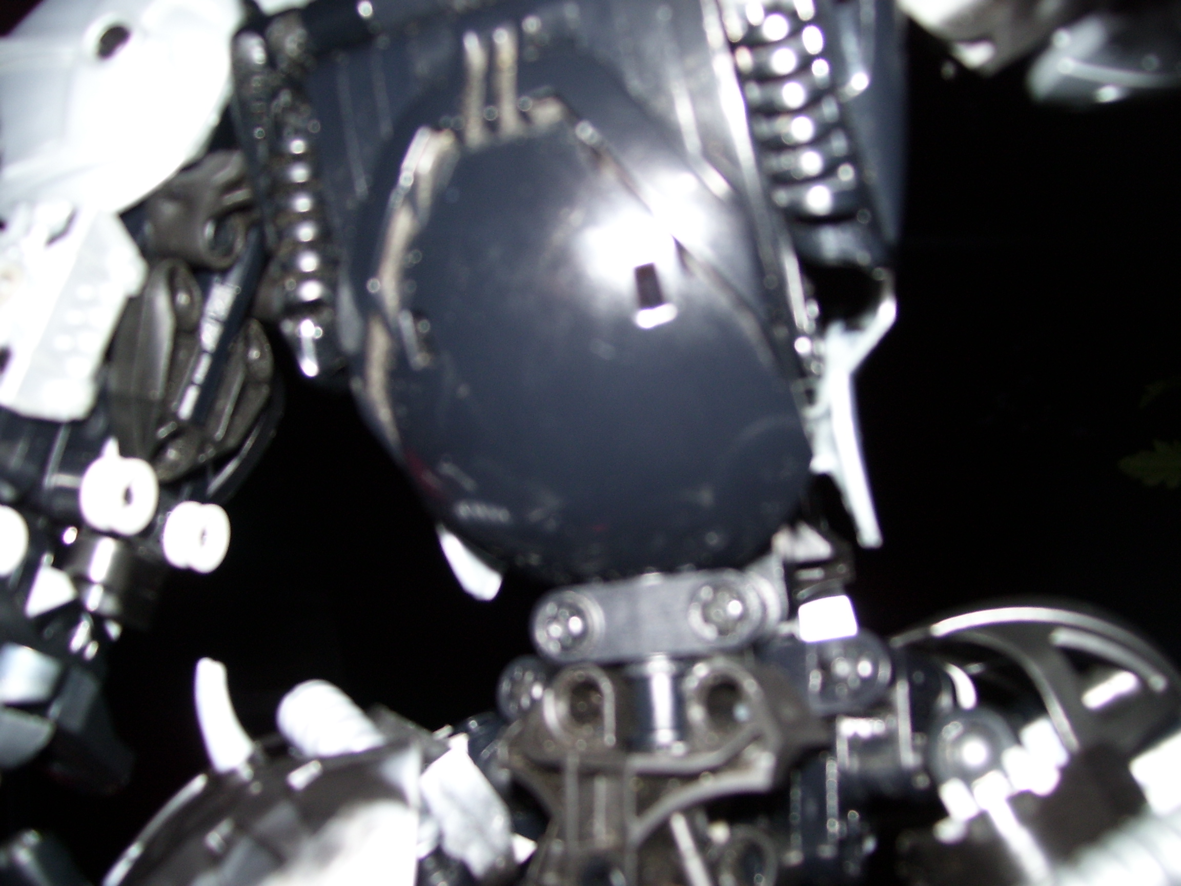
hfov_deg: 51.4
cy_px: 443
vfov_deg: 39.7
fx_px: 1228
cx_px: 590
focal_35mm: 36
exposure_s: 1/60
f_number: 2.7
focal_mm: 6
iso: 80
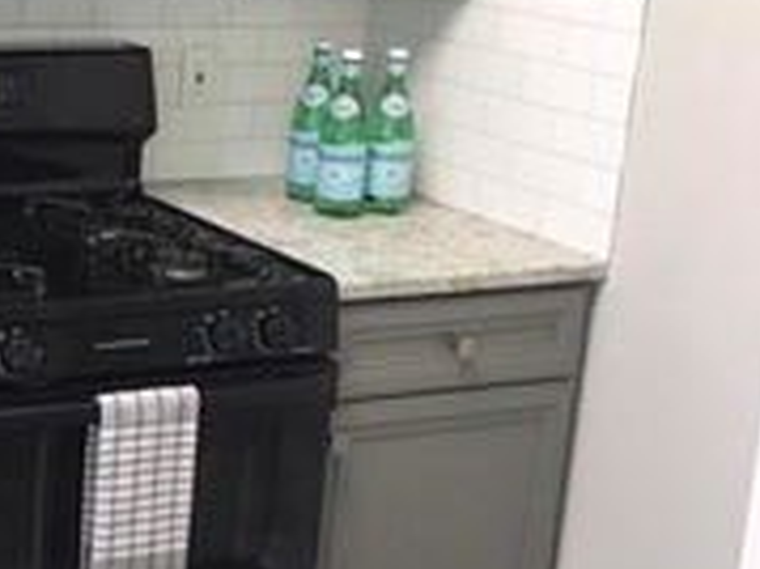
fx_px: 1514
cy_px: 72
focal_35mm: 69
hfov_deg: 25.5
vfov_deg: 20.9
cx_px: -134
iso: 200
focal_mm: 4.15
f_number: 2.2
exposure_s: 1/30
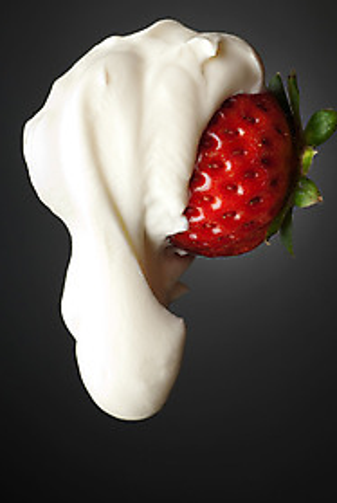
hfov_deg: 10.7
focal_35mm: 129
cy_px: 216
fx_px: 1805
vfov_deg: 15.9
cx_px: 133
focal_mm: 60
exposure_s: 1/250
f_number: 13
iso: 100
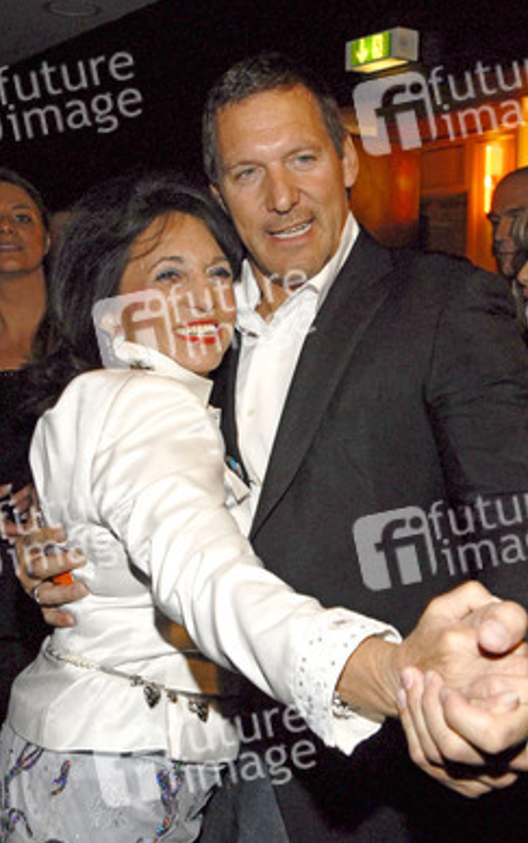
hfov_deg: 31.3
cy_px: 430
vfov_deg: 48.2
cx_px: 269
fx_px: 943
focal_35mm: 41
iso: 800
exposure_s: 1/40
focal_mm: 26
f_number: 7.1
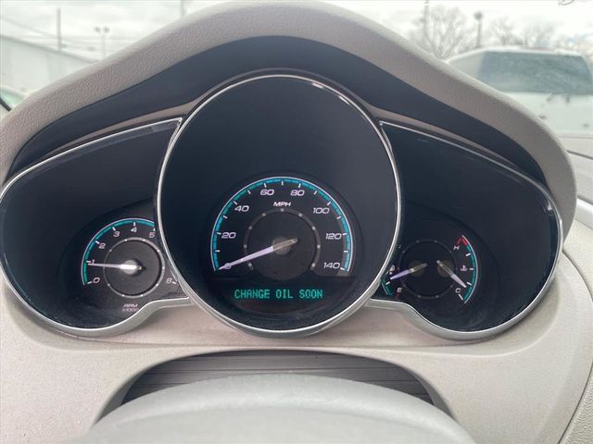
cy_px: 222
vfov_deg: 53.1
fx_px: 445
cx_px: 296
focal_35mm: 26
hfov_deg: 67.3
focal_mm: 5.1
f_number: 1.6
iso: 32
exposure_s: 1/122
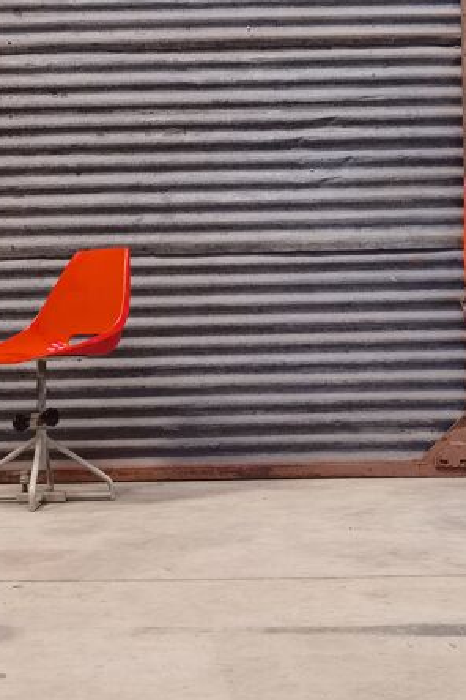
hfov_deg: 22.9
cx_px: 302
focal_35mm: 59
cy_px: 352
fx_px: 1145
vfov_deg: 33.9
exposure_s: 1/25
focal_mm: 6.71
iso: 640
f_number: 1.9
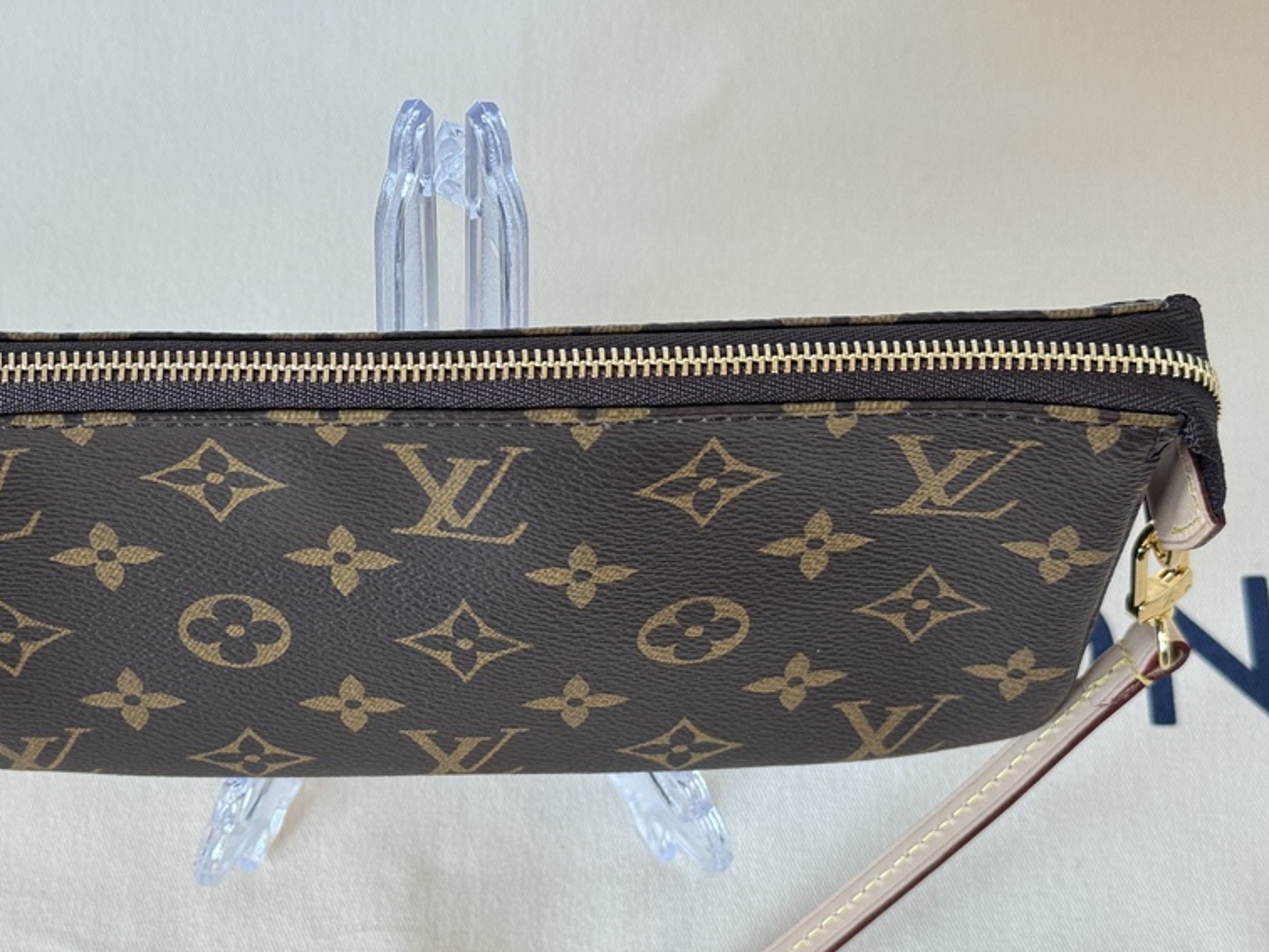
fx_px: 2346
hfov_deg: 30.1
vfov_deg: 22.9
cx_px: 453
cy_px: 596
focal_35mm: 64
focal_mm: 6.76
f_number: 1.78
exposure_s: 1/50
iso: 64
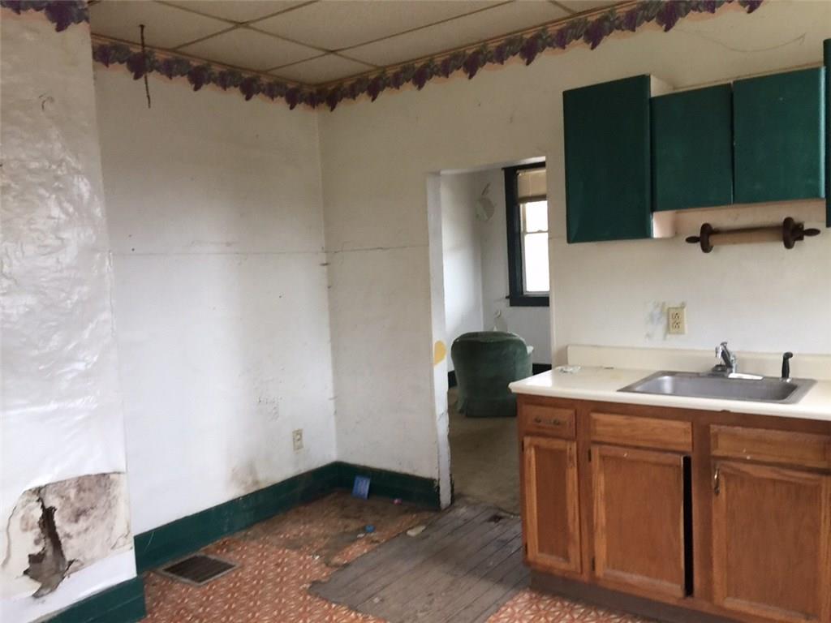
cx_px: 416
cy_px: 312
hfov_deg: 61.7
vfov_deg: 48.2
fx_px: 696
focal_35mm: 29
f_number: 2.2
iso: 64
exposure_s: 1/15
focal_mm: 4.15
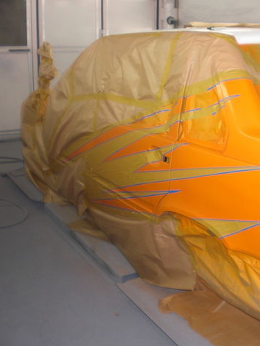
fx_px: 490
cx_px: 216
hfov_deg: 28.9
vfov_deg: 38.9
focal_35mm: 49
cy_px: 172
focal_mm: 6.3
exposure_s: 1/80
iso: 100
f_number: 3.1
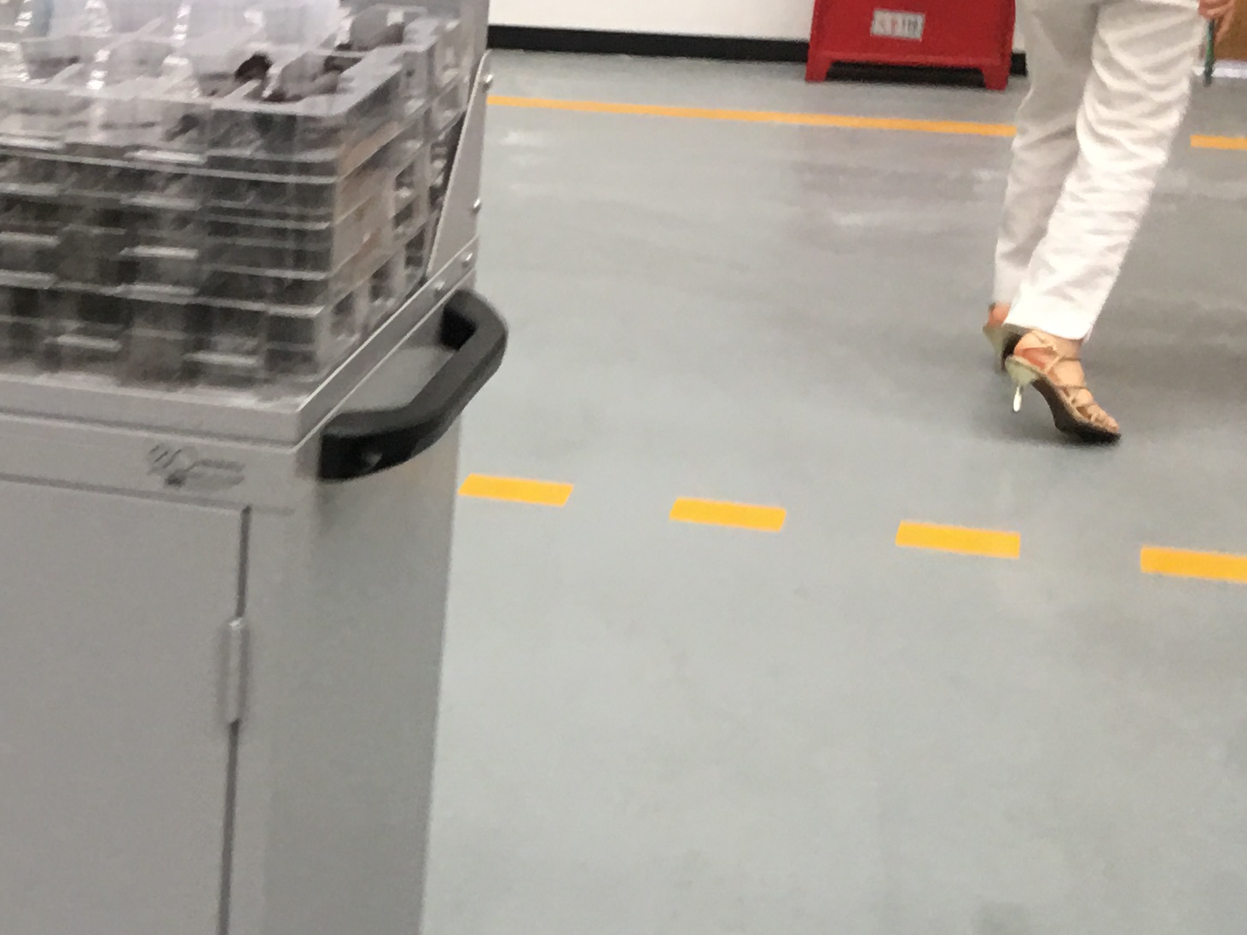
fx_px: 2881
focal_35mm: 80
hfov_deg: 22.9
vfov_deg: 18.3
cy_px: 704
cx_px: -135
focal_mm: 4.15
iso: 50
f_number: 2.2
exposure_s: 1/17
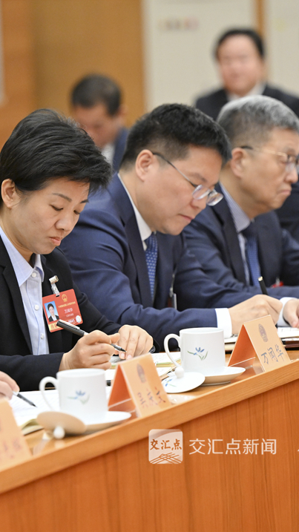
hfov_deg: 5.5
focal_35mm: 221
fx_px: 3117
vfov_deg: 9.8
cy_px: 266
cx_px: 98
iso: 2500
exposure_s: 1/320
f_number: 2.8
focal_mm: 140
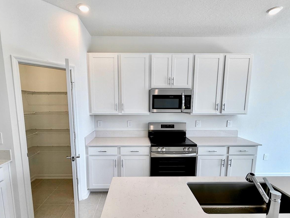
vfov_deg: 68.3
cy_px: 125
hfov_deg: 84.6
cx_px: 138
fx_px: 159
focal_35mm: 19
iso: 50
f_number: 2.2
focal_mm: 2.22
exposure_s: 1/146
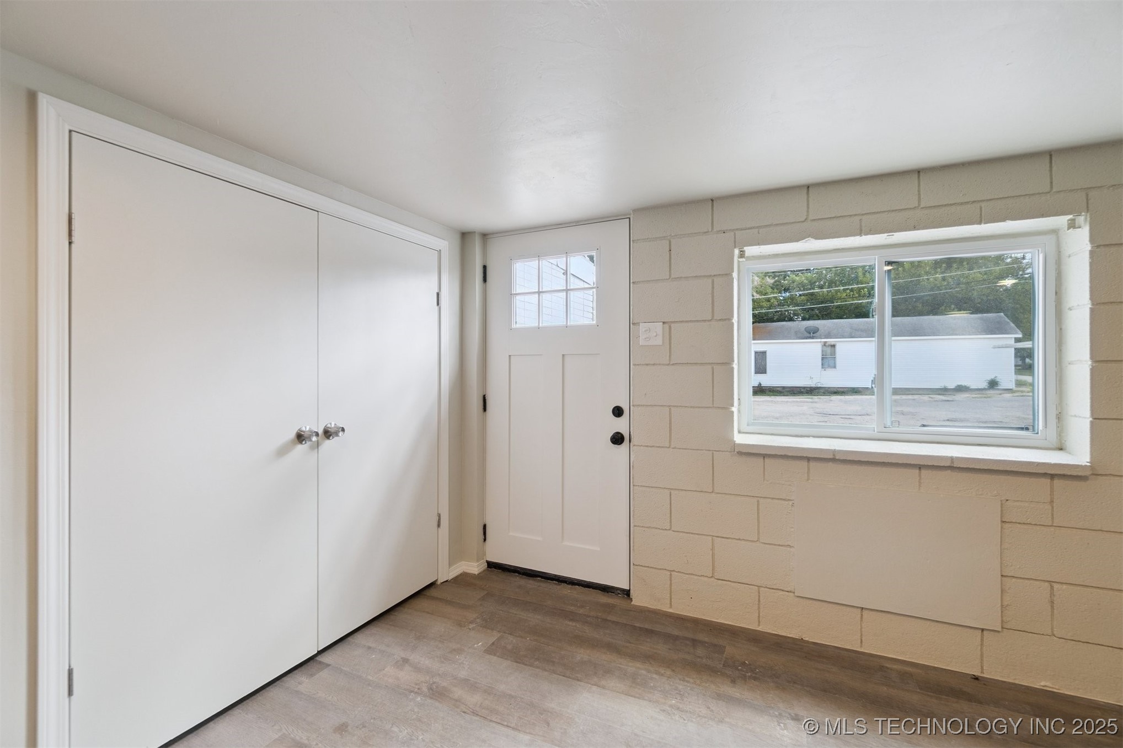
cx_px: 562
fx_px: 468
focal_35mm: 15
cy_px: 374
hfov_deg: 100.4
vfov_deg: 77.3
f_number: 6.3
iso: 200
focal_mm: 10
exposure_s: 1/100
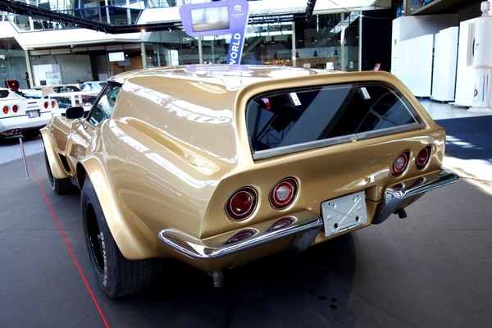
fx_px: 383
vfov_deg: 46.4
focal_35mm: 28
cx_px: 246
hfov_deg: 65.5
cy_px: 164
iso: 125
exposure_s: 1/100
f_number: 2.2
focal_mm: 10.4
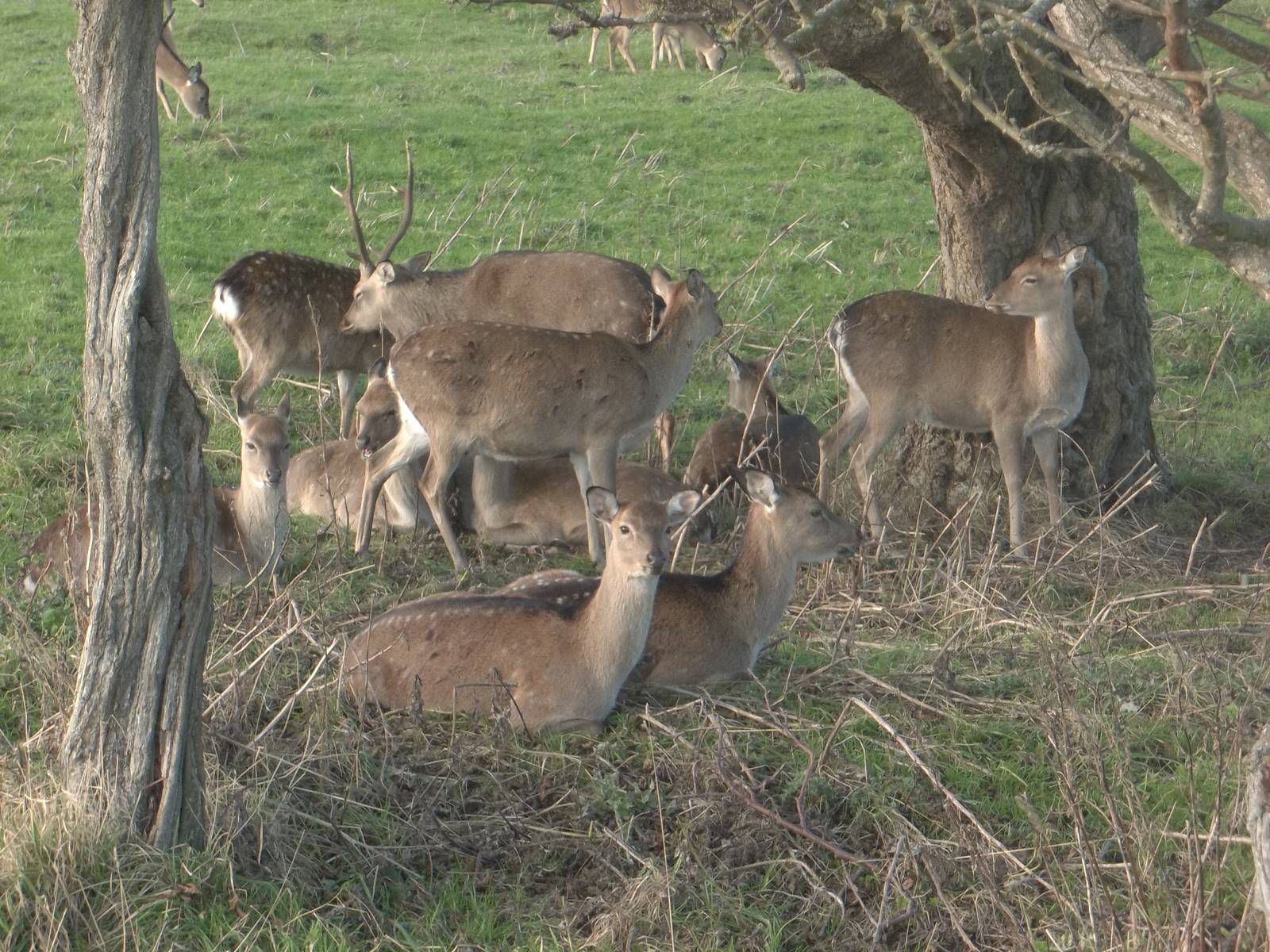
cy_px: 476
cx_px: 635
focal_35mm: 117
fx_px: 4293
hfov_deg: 16.8
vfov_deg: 12.7
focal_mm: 21
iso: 151
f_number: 5.1
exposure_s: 1/60
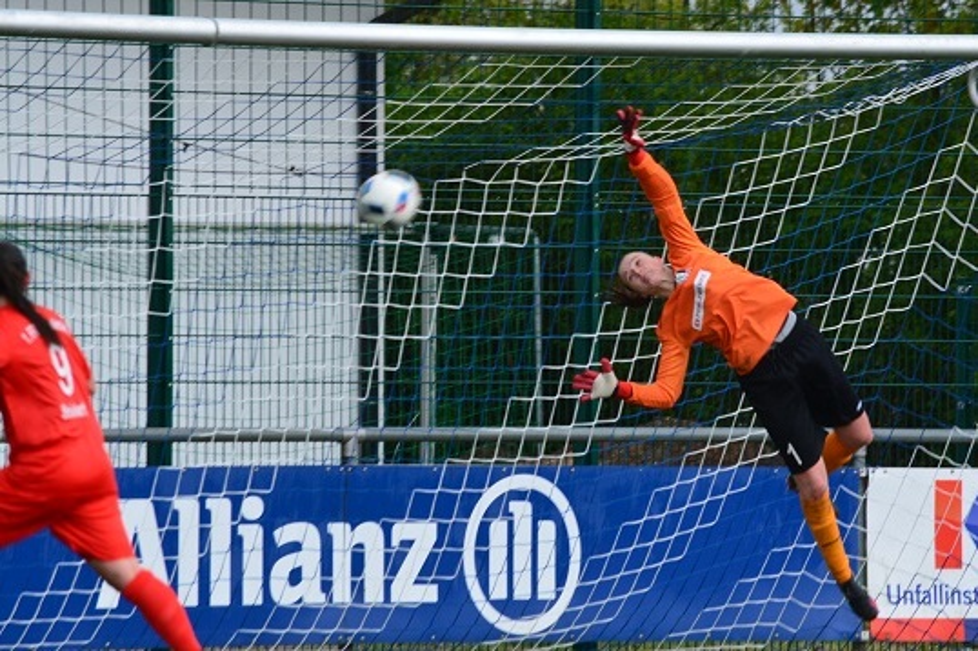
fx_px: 12217
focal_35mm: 450
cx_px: 489
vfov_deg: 3.1
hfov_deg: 4.6
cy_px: 326
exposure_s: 1/200
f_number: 10
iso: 400
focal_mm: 300
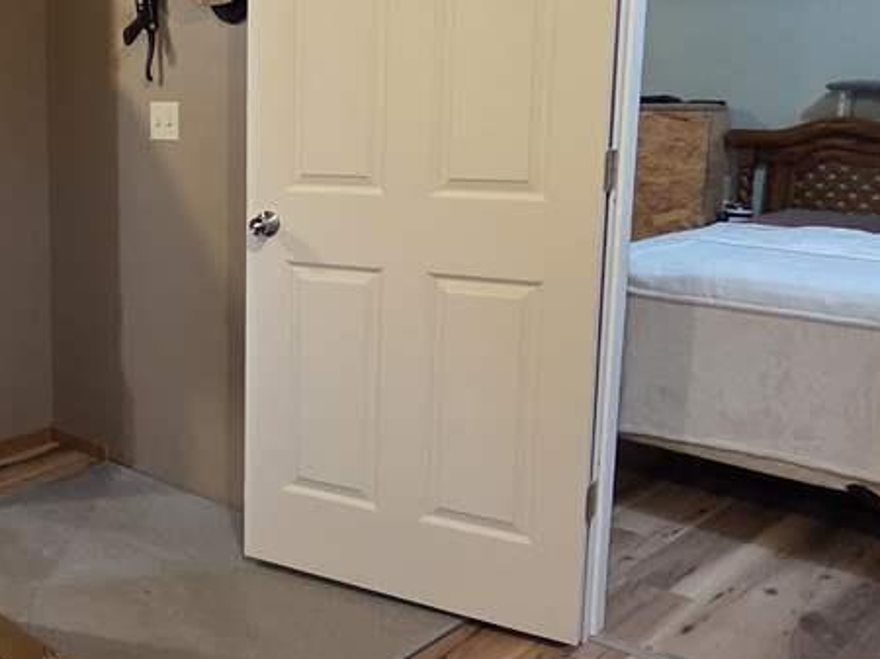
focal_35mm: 37
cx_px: 27
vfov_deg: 38.4
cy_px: 246
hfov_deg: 43.9
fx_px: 940
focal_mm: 2.2
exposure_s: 1/60
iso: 1250
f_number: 2.2
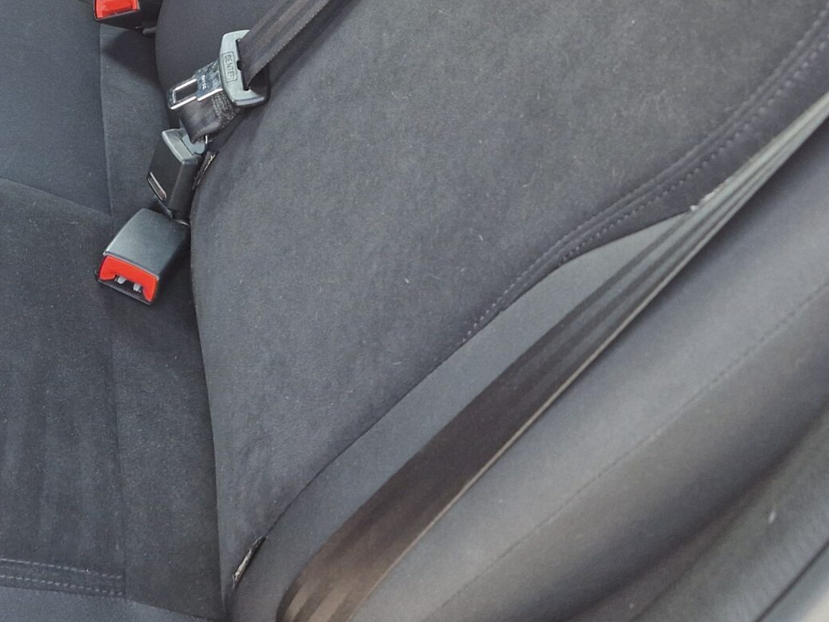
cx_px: 231
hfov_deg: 33.8
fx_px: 1342
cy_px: -58
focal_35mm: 56
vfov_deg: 24.4
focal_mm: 5.4
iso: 100
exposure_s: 1/180
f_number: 1.8
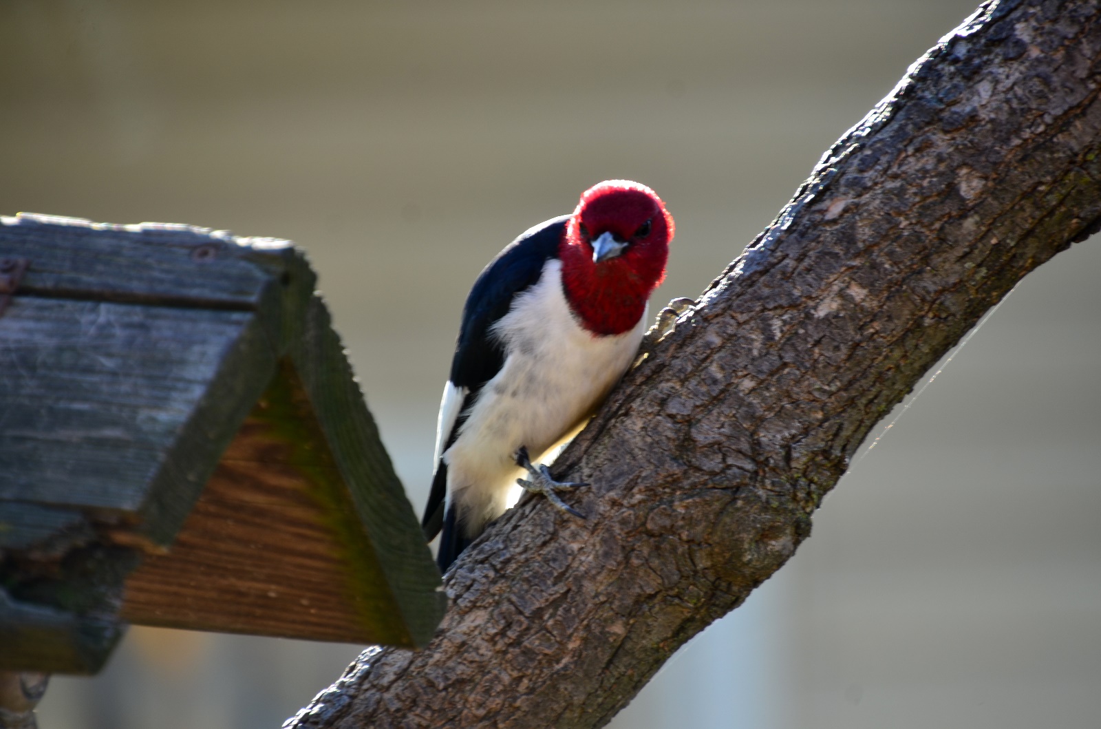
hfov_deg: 3.4
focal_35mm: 600
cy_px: 364
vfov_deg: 2.3
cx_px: 550
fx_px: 18308
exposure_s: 1/30
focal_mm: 400
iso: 100
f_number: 6.3
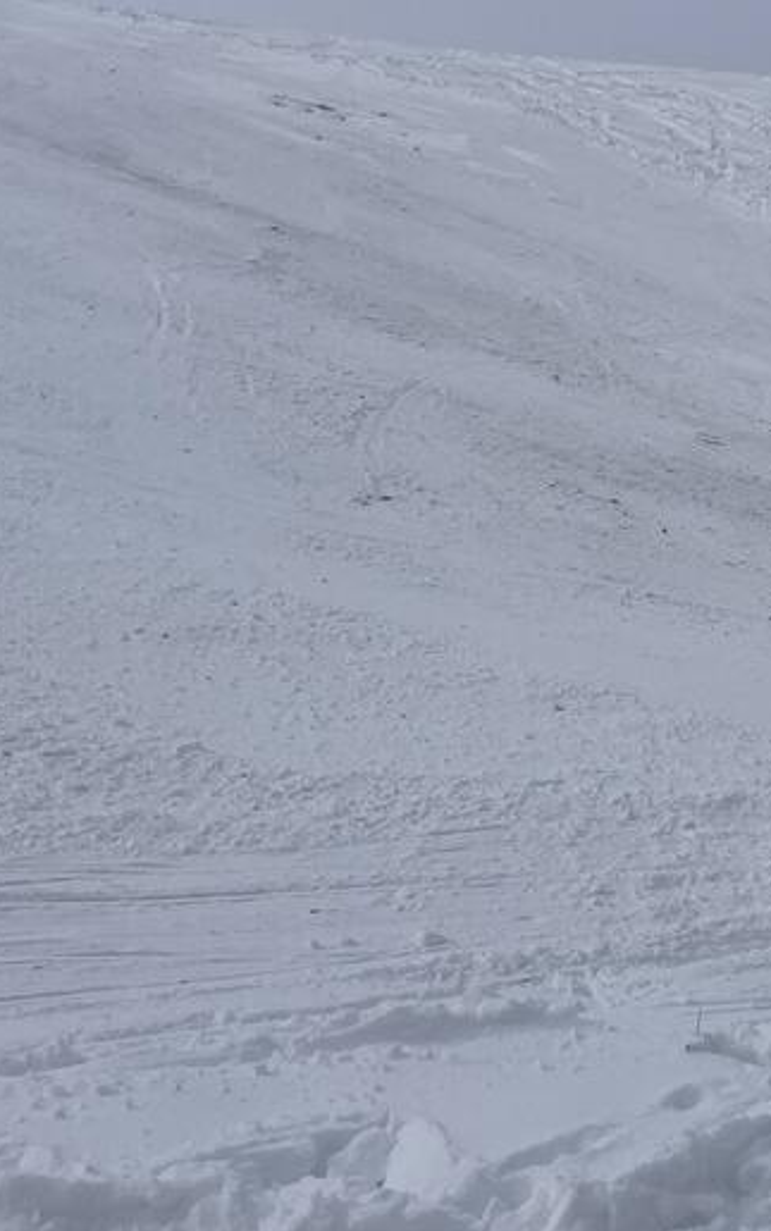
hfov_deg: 22.4
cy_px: 459
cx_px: 833
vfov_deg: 36.7
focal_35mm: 55
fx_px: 1847
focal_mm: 4.2
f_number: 1.6
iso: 32
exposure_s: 1/13333
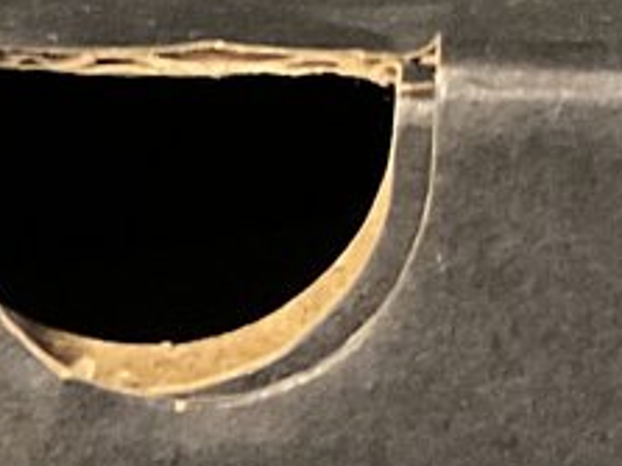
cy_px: 615
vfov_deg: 7.4
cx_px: 339
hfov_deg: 10.0
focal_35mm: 197
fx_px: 3538
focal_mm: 3
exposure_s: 1/25
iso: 250
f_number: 1.8
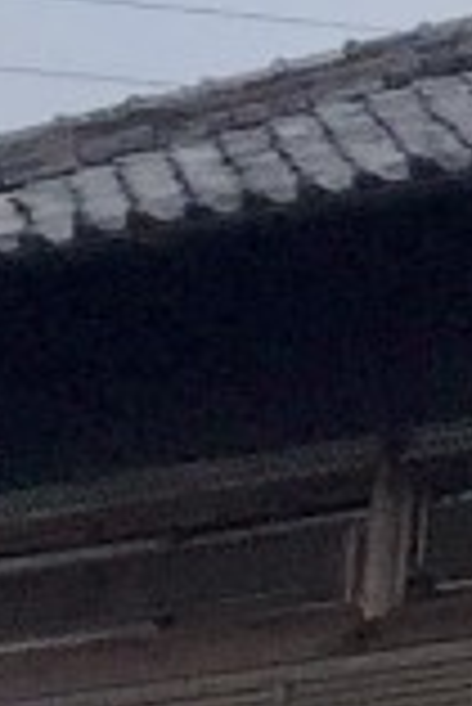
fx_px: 6024
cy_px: 733
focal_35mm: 307
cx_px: 2917
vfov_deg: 6.7
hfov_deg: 3.7
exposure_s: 1/920
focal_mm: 4.15
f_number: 2.2
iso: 32
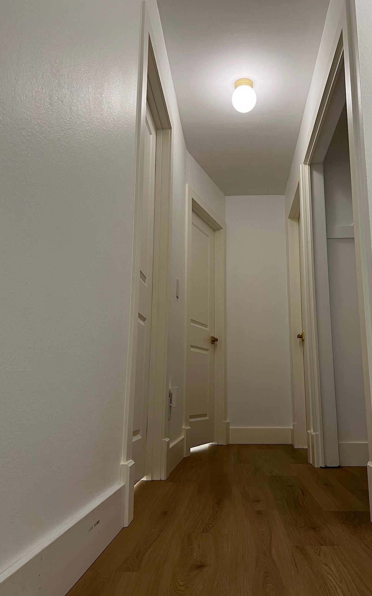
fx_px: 454
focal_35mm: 28
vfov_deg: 66.5
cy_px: 298
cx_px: 217
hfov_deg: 44.4
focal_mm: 5.7
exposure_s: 1/60
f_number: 1.5
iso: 100
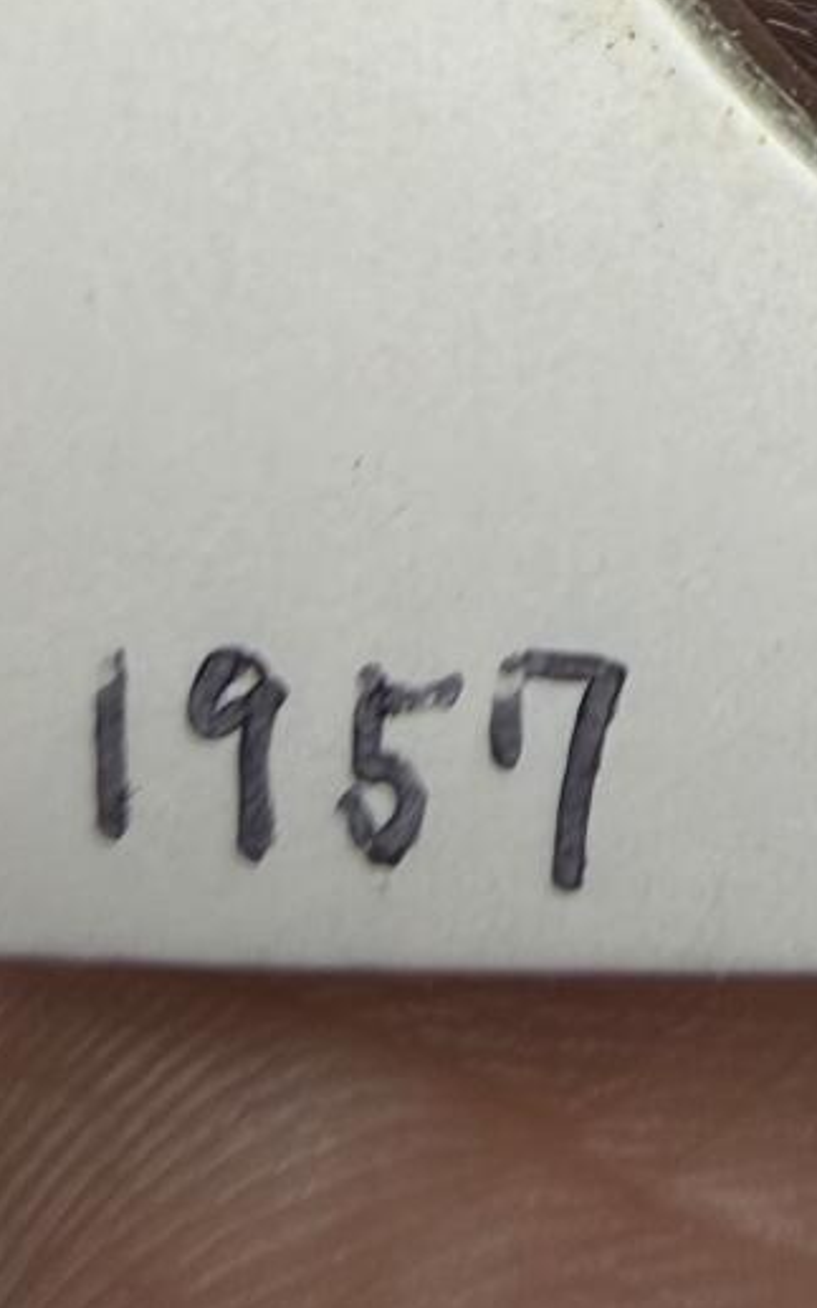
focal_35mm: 96
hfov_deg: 12.2
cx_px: 1573
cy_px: -855
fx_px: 3421
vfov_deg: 18.3
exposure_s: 1/176
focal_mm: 2.22
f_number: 2.2
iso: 40
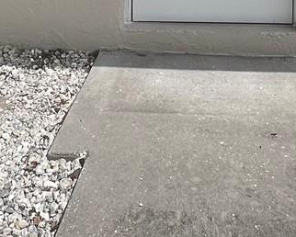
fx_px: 552
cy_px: -186
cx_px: 204
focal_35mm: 63
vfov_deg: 18.9
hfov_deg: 29.7
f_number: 1.8
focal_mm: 1.57
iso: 32
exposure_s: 1/1325
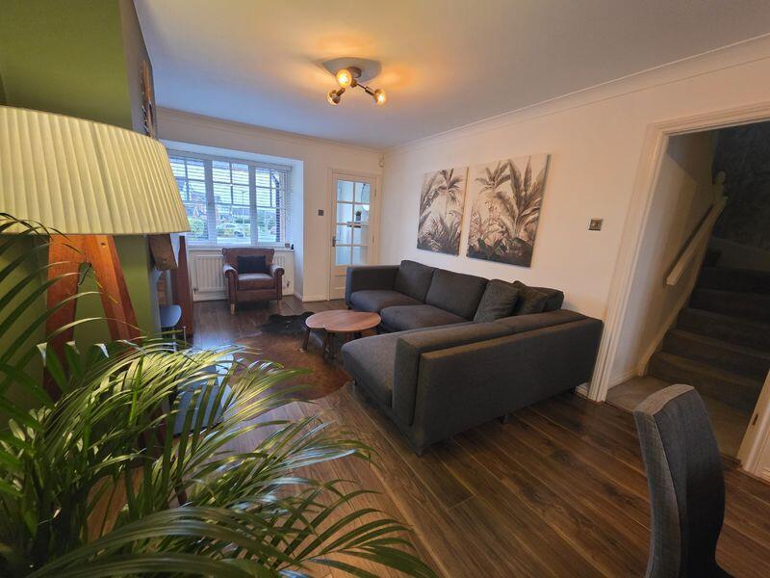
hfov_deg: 106.2
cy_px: 289
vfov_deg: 89.9
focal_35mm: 13
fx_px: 289
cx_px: 385
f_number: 1.9
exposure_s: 1/50
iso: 640
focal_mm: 2.2
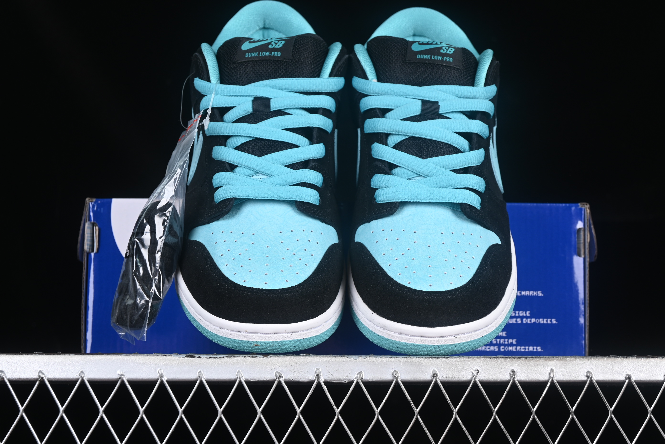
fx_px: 1385
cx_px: 332
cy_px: 222
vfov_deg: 18.2
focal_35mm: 75
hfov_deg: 27.0
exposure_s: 1/60
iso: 160
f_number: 7.1
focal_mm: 50
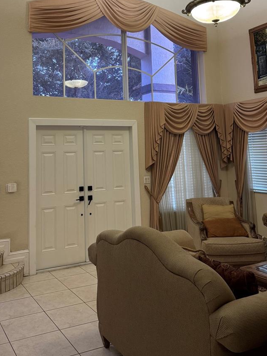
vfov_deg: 52.7
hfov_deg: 41.5
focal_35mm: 34
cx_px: 99
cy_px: 113
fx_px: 350
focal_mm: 6.76
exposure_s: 1/60
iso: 250
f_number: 1.78
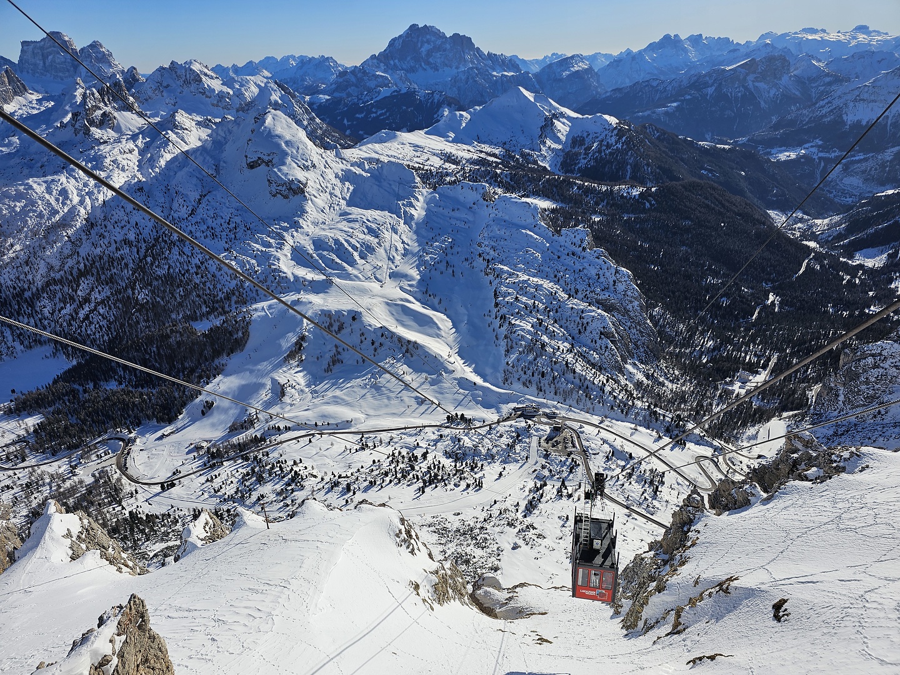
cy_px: 338
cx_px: 450
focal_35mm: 23
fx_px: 598
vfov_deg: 58.9
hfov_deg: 73.9
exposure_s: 1/1472
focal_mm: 6.3
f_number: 1.7
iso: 10
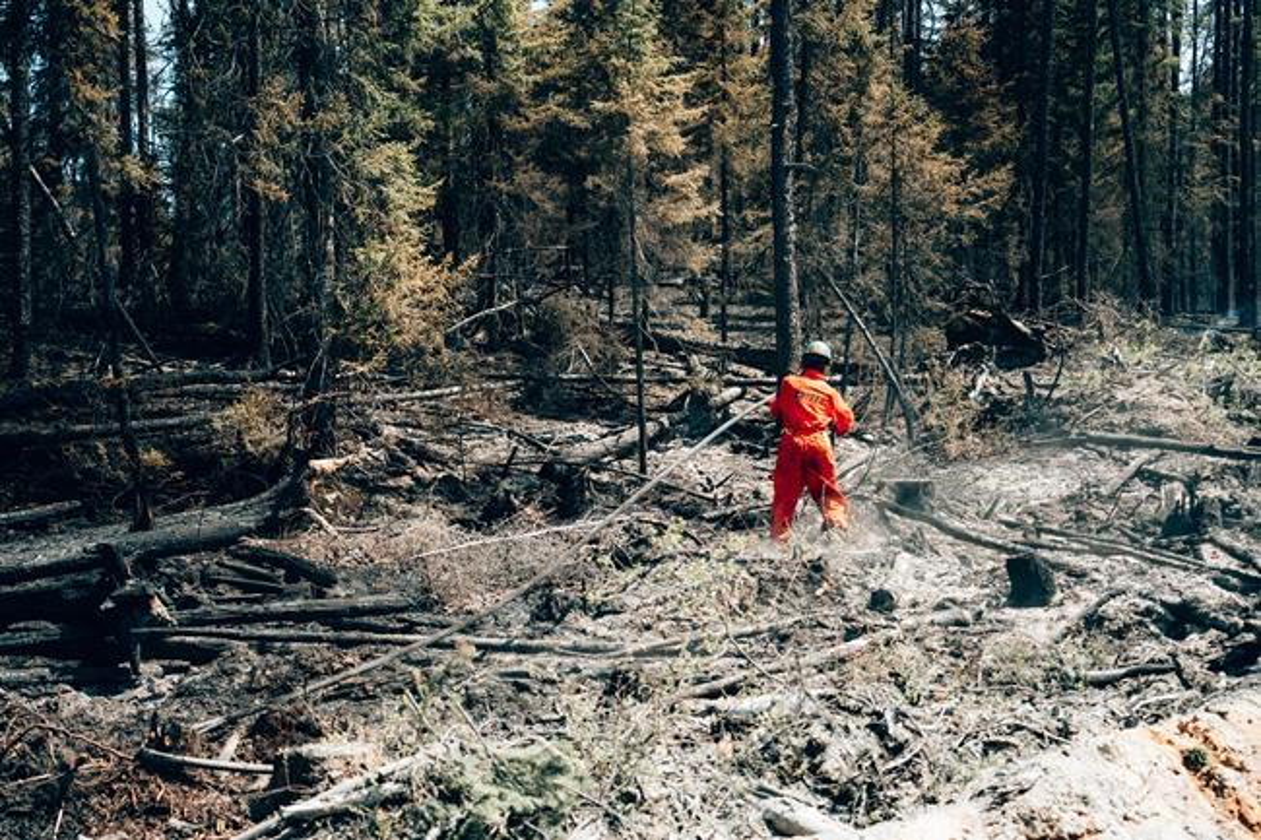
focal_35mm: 53
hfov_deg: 37.5
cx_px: 630
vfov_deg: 25.5
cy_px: 420
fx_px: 1856
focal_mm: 53
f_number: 4
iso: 100
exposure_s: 1/400
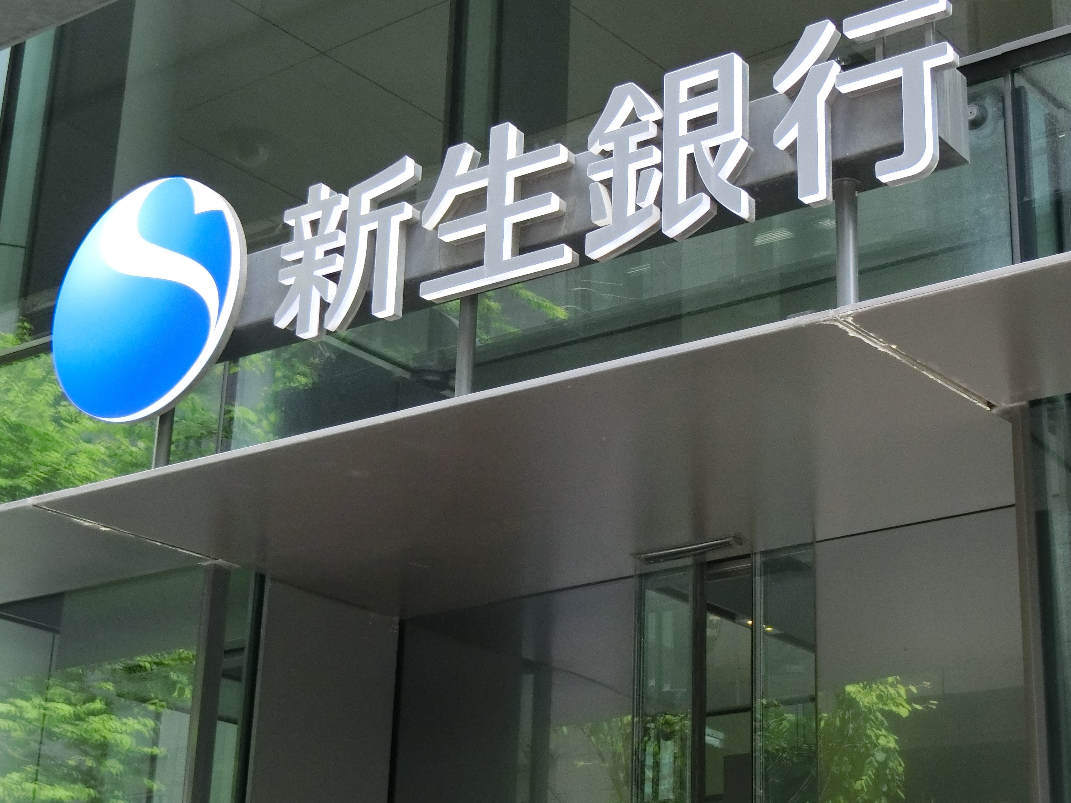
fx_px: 2104
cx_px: 543
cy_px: 349
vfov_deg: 21.6
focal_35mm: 68
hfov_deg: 28.6
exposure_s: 1/100
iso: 400
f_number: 5
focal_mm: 10.7
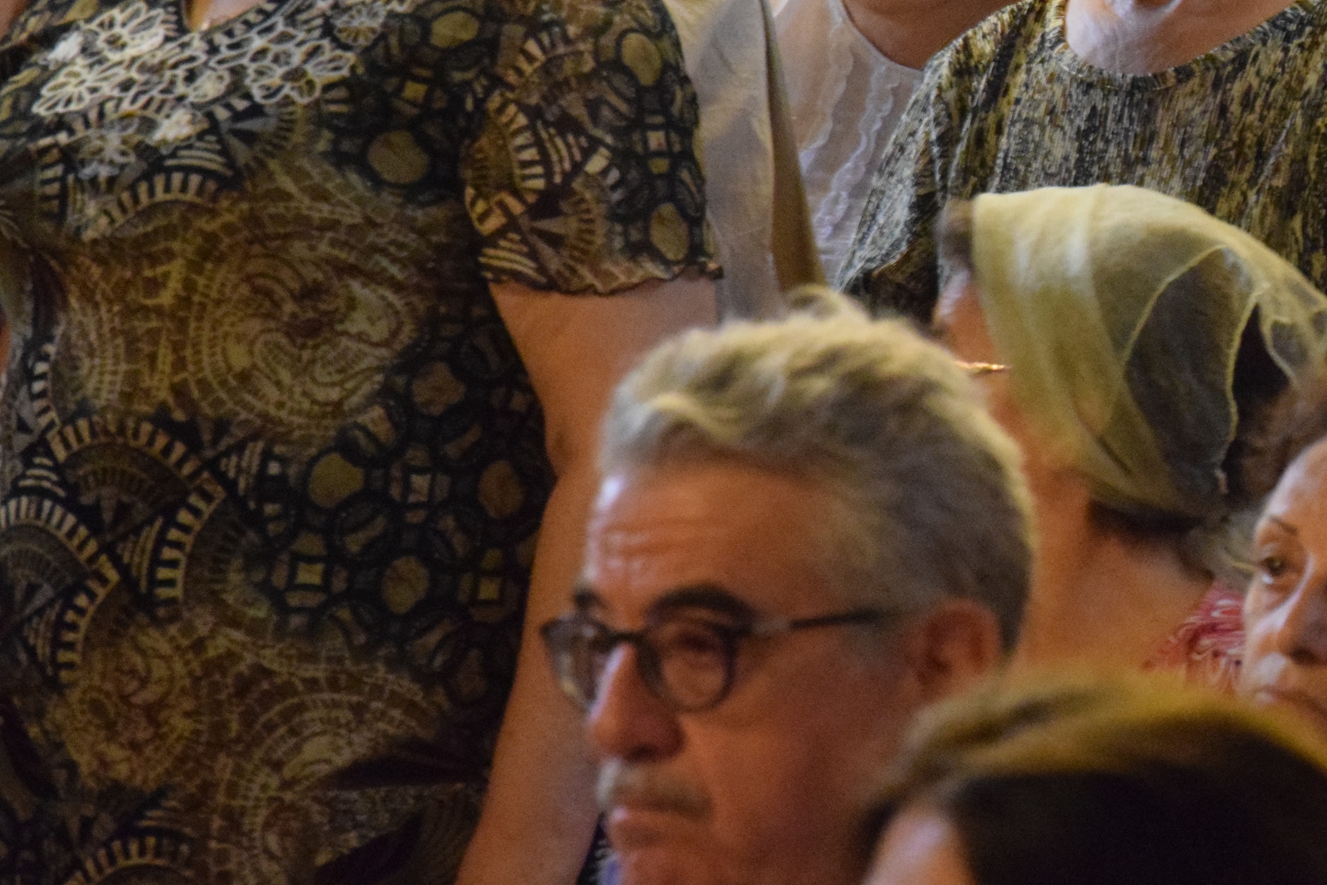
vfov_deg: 4.6
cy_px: 23
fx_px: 10984
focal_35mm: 298
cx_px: 1385
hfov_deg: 6.9
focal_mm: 90
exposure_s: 1/25
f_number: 5.6
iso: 6400
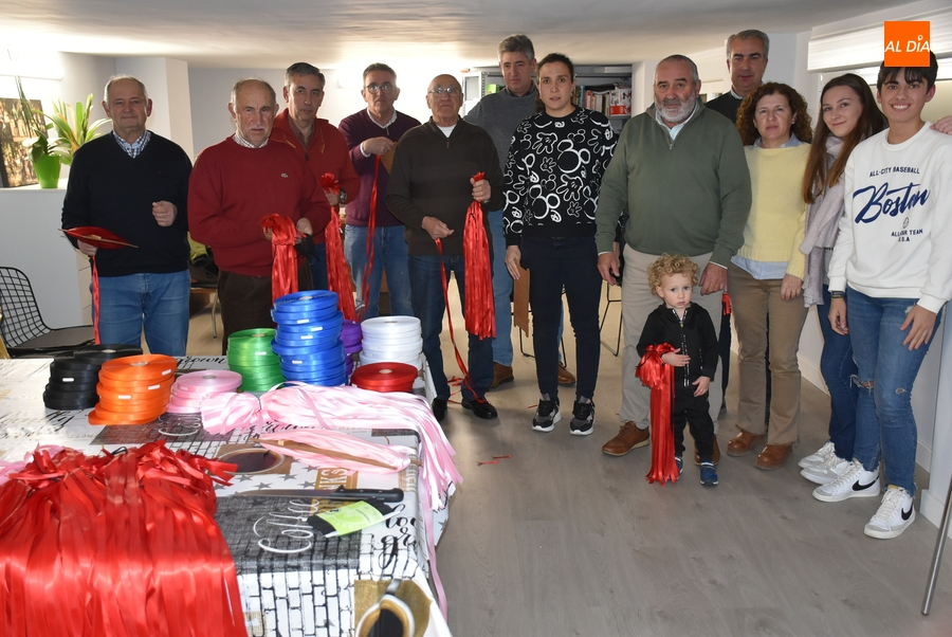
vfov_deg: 37.0
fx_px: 953
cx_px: 476
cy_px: 318
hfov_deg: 53.1
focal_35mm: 36
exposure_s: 1/60
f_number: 3.8
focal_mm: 24
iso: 1250
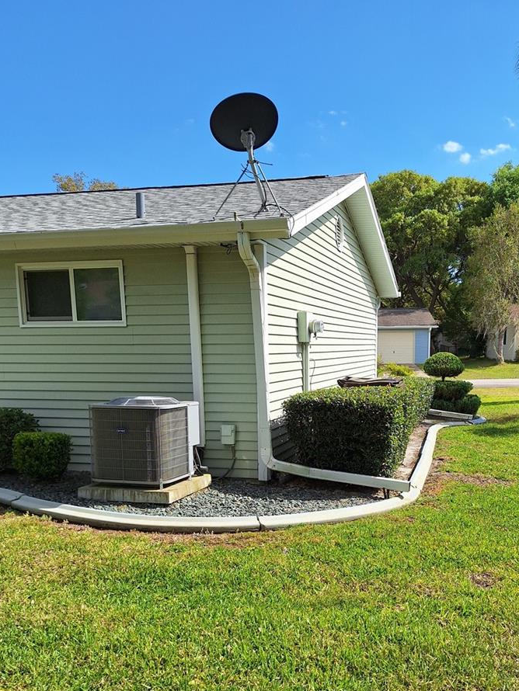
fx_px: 619
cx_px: 323
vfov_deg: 57.5
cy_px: 440
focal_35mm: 31
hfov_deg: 45.1
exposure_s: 1/2564
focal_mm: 5.54
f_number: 1.8
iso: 40
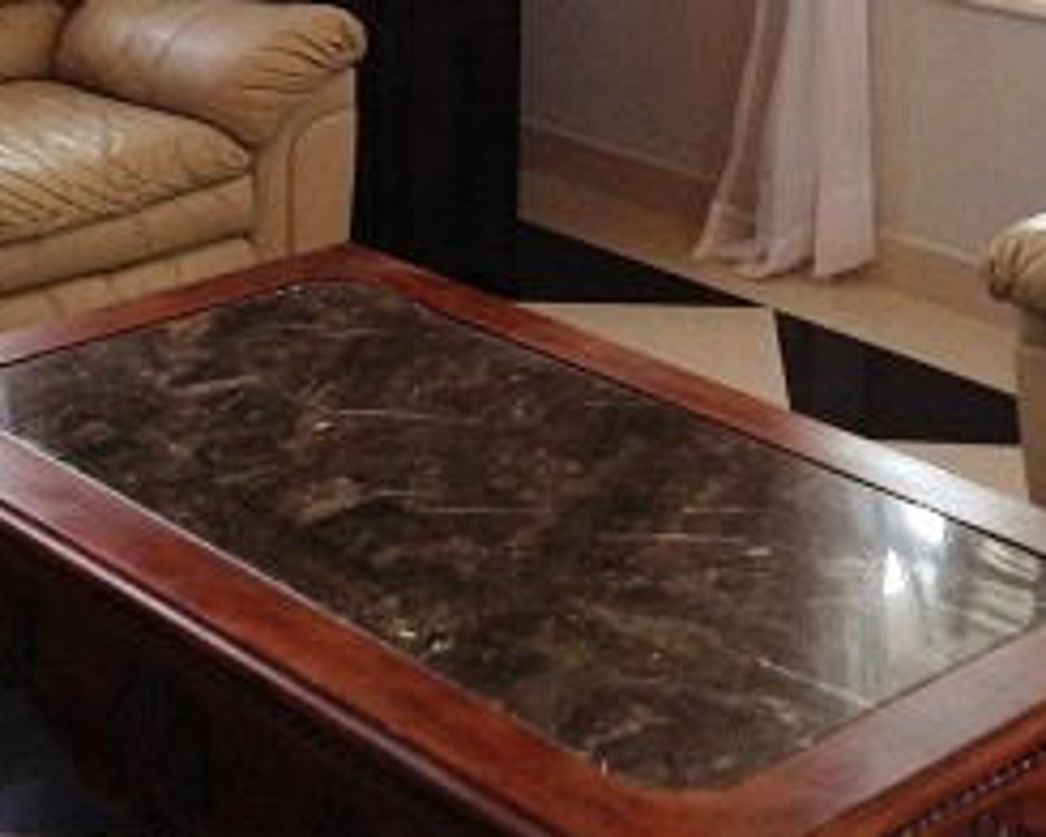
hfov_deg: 22.5
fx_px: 2631
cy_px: -94
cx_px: 534
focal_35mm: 85
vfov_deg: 17.4
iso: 50
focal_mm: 3.3
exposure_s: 1/24
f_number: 2.4
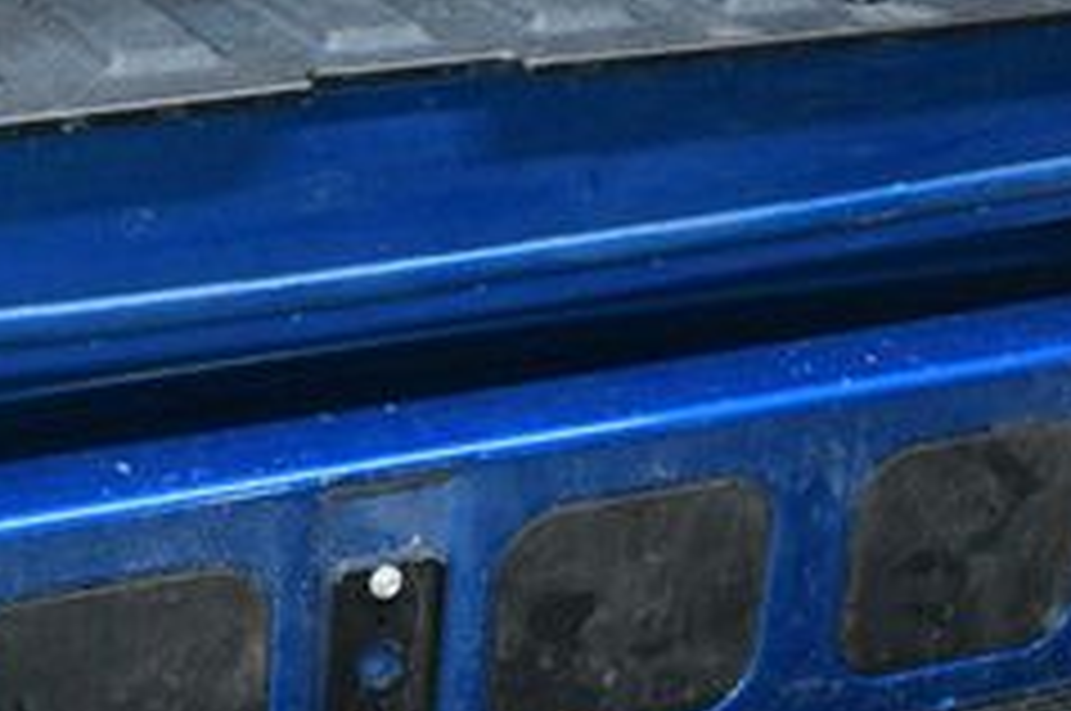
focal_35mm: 97
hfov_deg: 20.8
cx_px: 234
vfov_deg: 13.9
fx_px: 2882
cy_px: 698
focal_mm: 24
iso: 3200
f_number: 3.8
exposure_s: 1/80
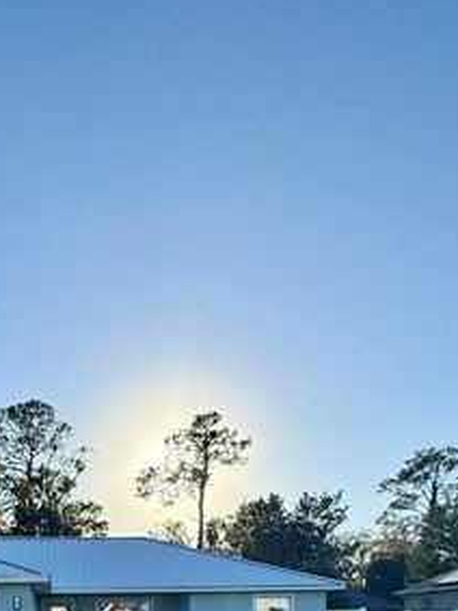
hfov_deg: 42.0
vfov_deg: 42.8
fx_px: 583
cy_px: 677
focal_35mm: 33
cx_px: 132
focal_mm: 2.22
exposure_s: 1/2841
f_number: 2.2
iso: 64
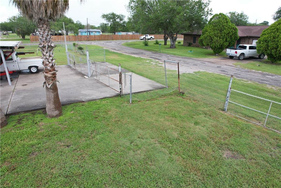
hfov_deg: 78.6
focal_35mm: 22
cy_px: 94
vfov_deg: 57.2
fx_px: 172
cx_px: 140
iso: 100
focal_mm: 8.38
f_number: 2.8
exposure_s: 1/180
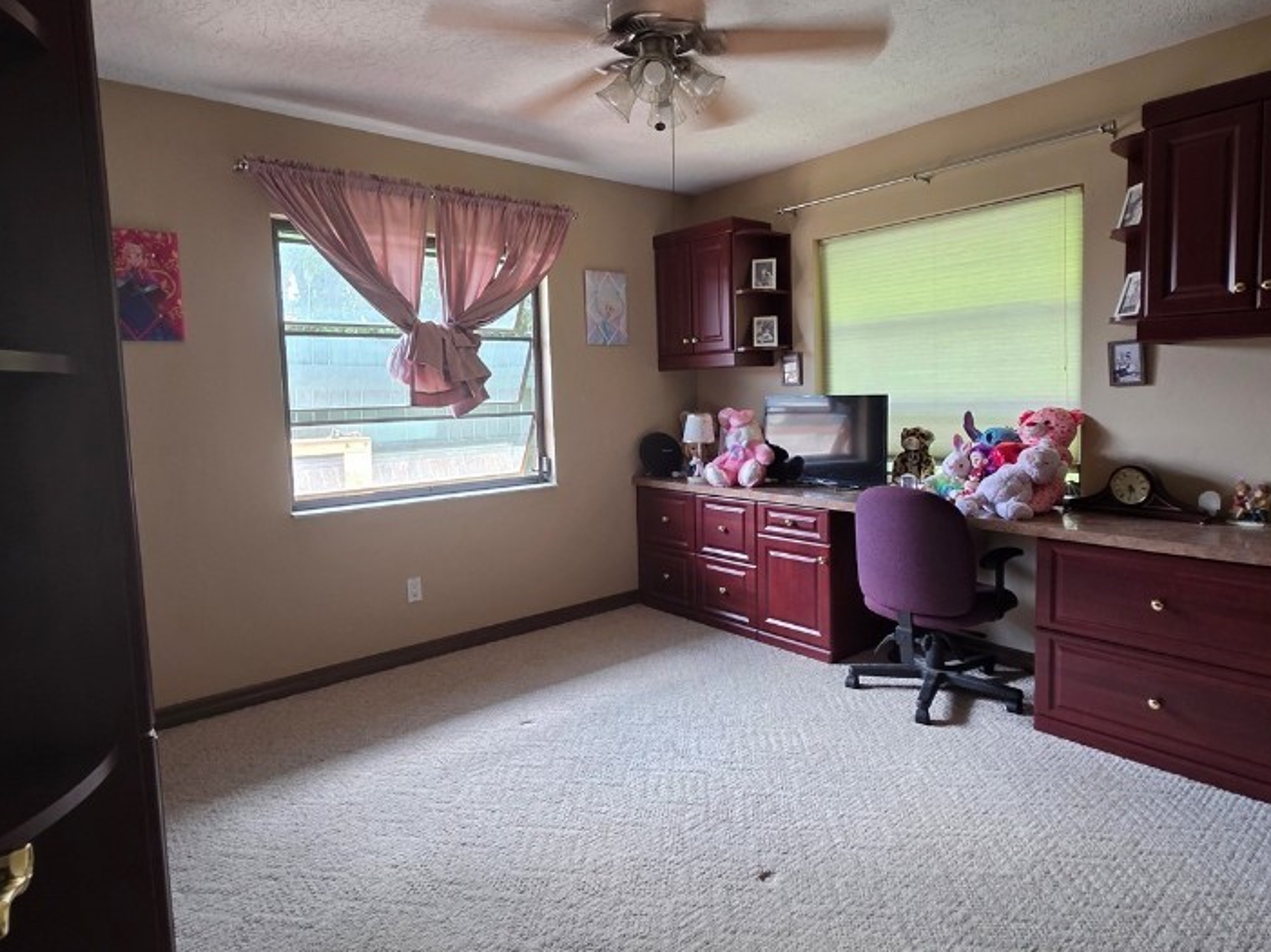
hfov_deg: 84.7
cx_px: 660
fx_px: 697
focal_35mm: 19
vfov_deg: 68.6
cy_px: 444
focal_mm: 2.2
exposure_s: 1/60
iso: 200
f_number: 1.9
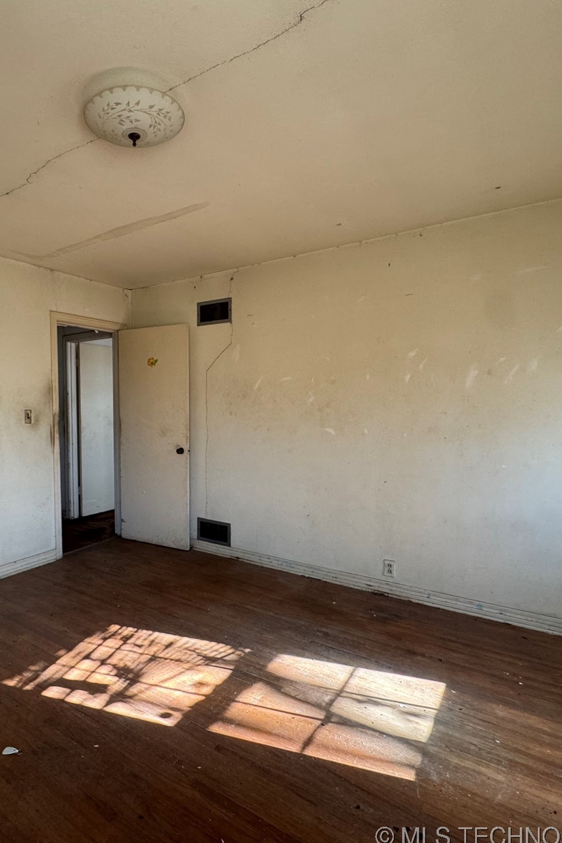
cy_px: 428
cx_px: 167
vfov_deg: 84.0
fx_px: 468
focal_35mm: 20
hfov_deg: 59.8
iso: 200
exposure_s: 1/99
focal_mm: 2.22
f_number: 2.2
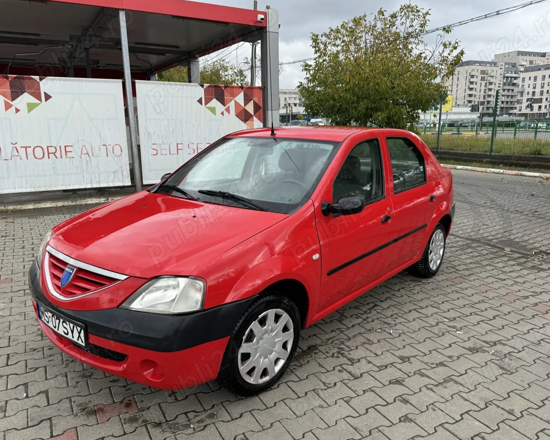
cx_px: 283
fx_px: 423
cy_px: 223
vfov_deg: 54.9
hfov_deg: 66.0
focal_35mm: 26
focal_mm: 6.76
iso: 80
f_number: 1.78
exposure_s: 1/1238
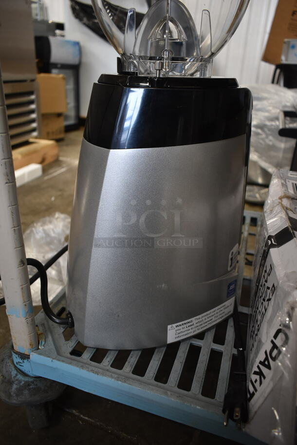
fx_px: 334
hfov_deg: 48.0
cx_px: 148
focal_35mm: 27
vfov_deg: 67.3
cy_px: 222
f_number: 3.5
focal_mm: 18
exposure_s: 1/30
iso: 900
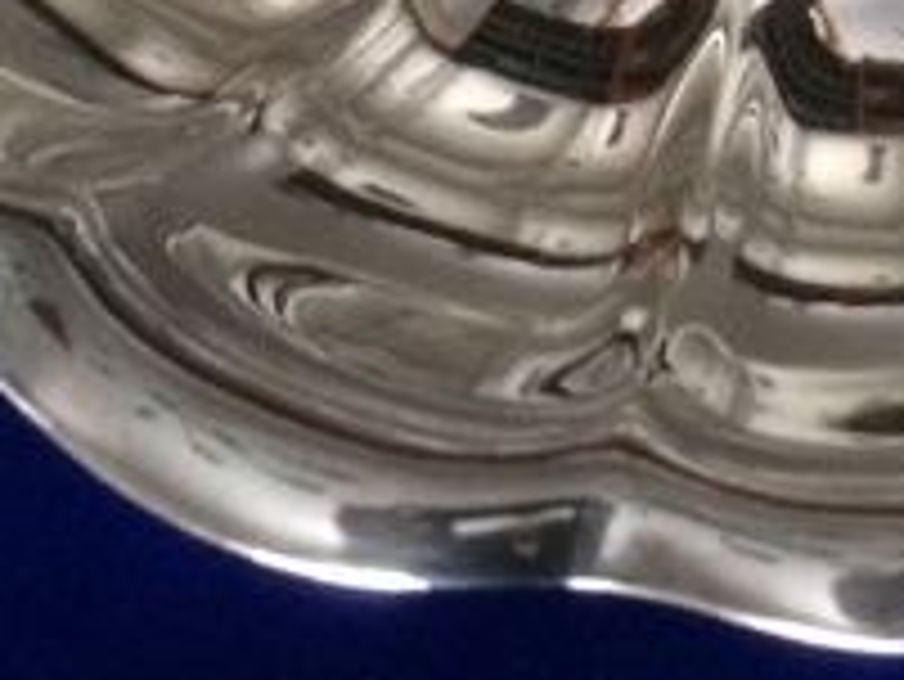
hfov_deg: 14.5
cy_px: -687
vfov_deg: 10.2
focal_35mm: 134
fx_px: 3502
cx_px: 873
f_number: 2.2
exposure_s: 1/30
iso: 320
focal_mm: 4.12
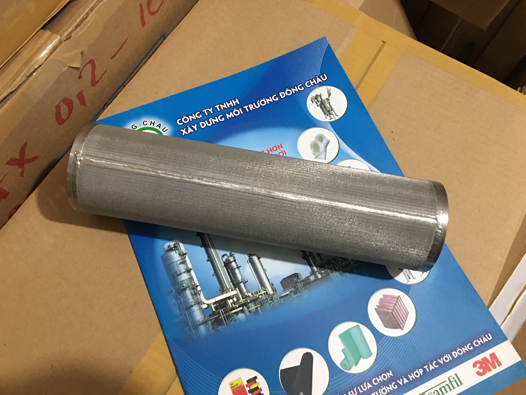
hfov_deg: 60.0
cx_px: 263
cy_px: 197
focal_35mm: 30
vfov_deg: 46.8
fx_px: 456
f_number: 2.2
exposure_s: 1/8
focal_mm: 4.15
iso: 125
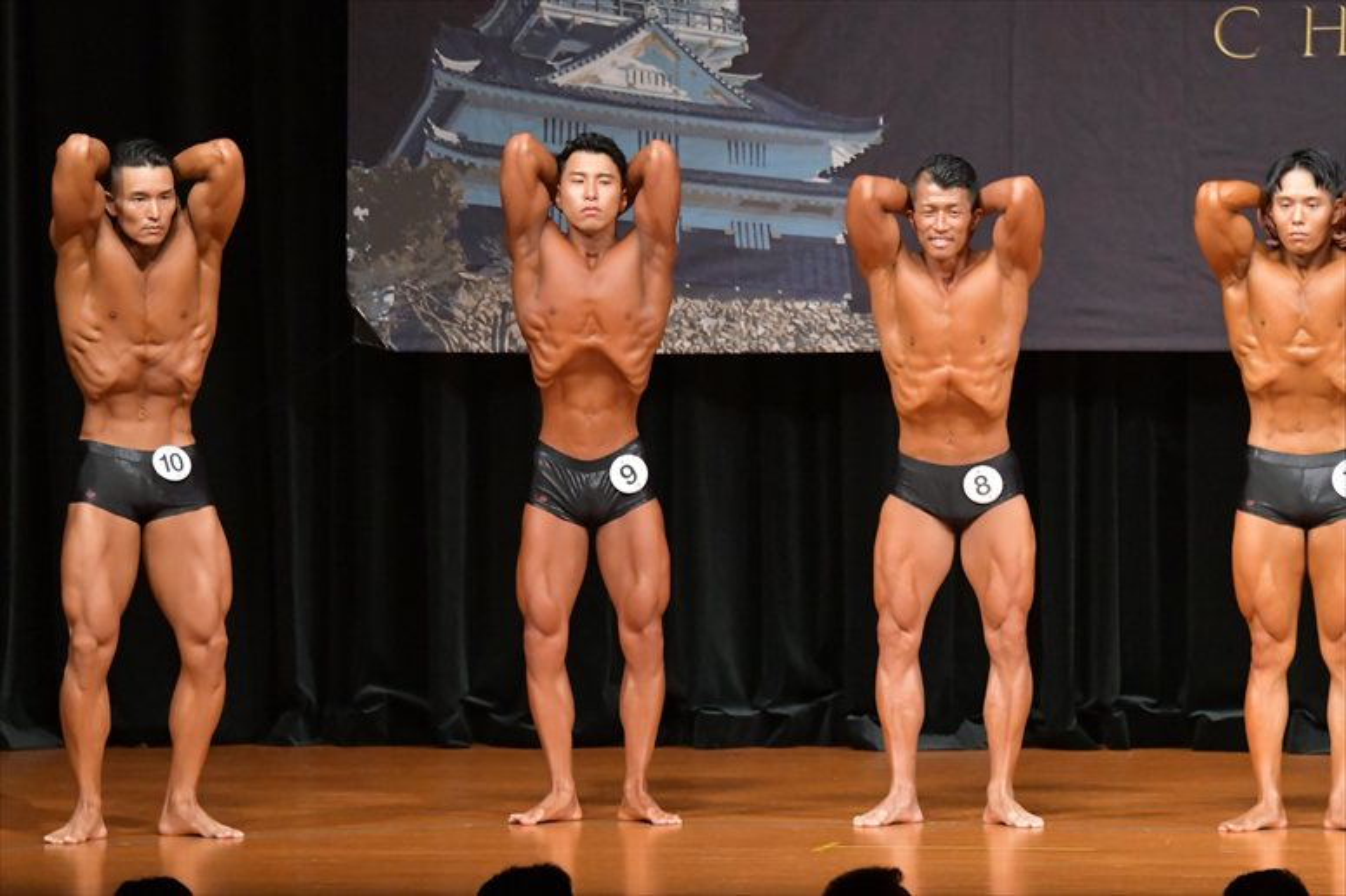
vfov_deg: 5.4
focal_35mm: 255
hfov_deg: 8.1
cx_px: 673
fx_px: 9530
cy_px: 448
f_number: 5.6
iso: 8000
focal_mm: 170
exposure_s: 1/400
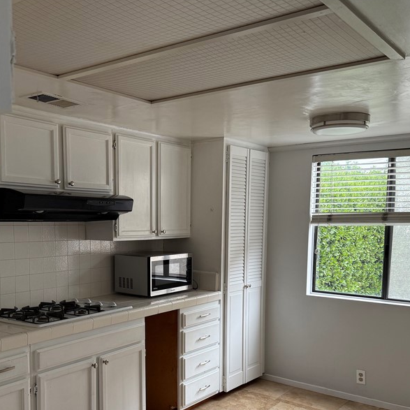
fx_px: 496
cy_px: 265
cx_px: 161
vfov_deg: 44.4
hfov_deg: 44.7
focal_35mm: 37
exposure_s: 1/166
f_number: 1.78
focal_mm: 6.76
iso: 100
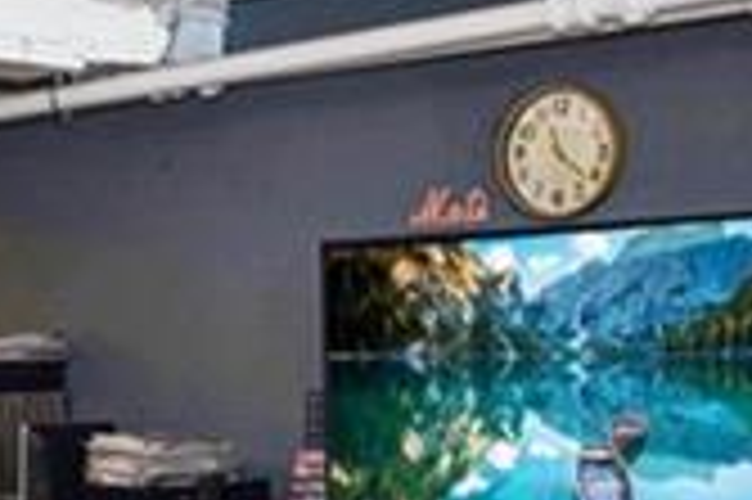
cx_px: -108
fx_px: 2045
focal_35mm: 98
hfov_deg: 19.8
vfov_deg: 13.9
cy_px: 383
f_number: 4
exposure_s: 1/6
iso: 50
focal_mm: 16
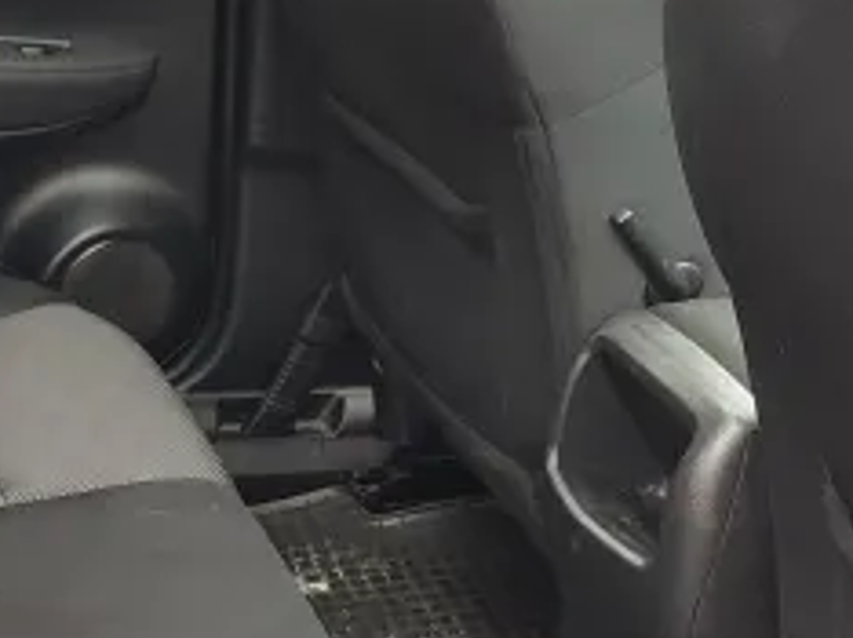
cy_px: 543
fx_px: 1551
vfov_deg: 22.8
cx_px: -186
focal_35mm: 63
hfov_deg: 27.0
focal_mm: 5.56
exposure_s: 1/50
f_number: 1.8
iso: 323
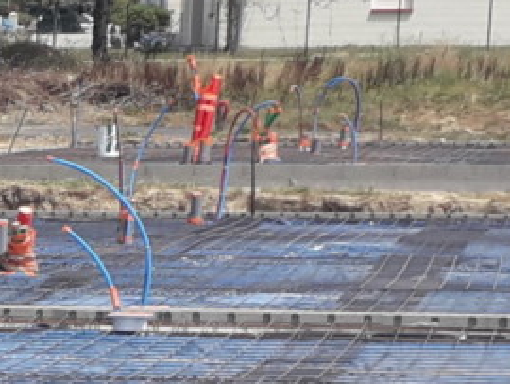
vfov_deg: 9.1
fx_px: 2359
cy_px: 569
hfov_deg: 11.6
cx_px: -346
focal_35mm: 160
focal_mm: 3.6
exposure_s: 1/1399
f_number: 1.9
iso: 40
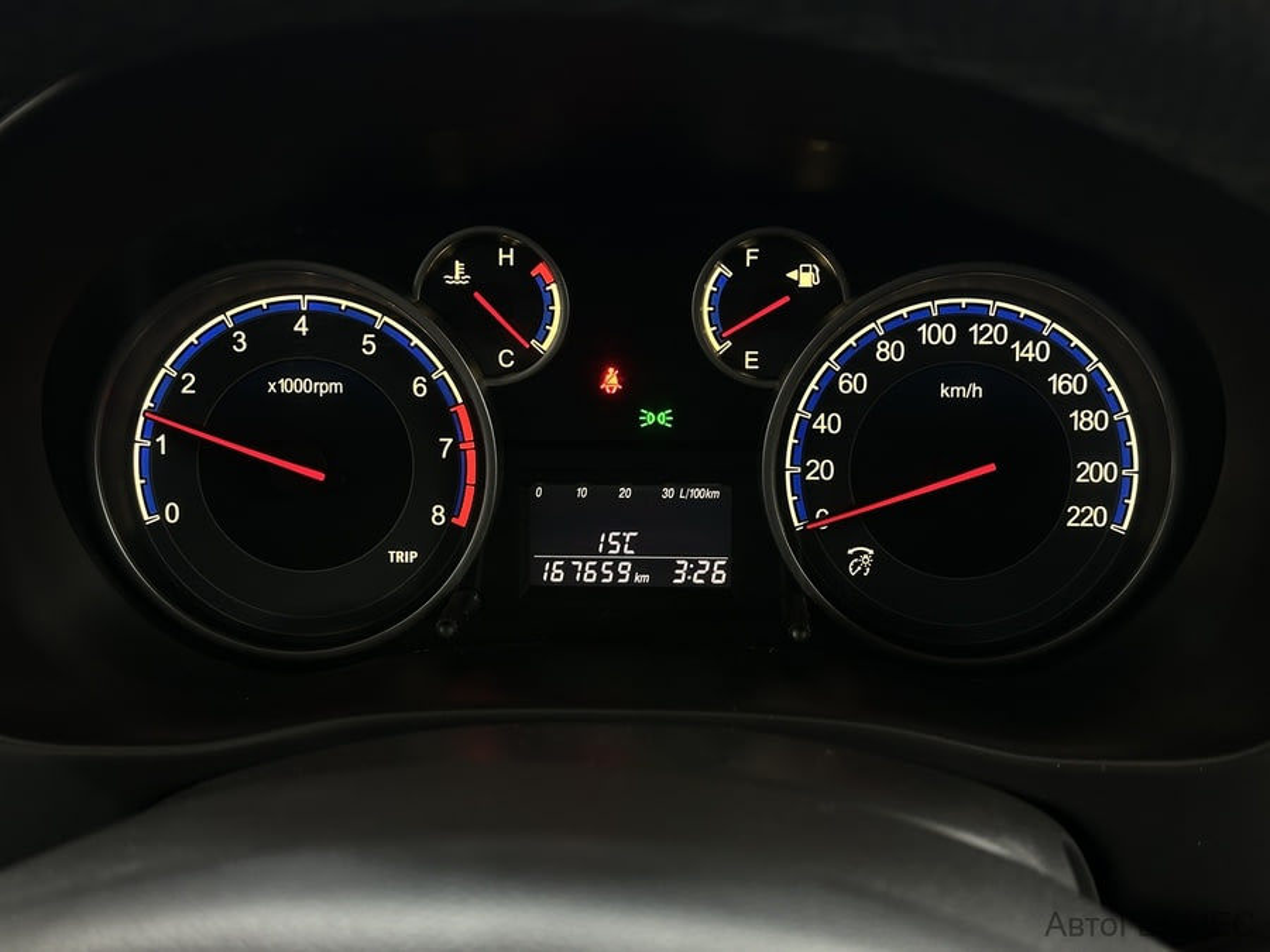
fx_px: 1761
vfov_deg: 30.3
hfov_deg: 39.7
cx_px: 635
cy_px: 476
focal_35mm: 48
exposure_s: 1/33
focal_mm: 6.86
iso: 200
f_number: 1.78
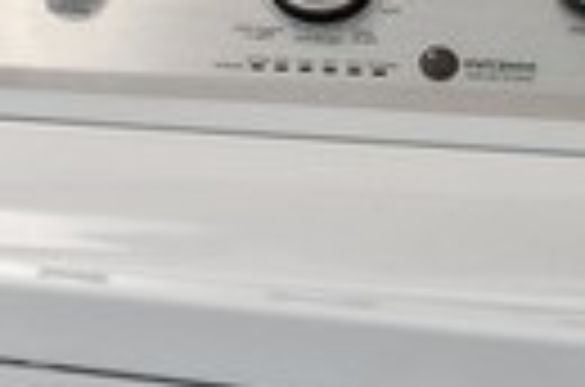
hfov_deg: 15.3
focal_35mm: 114
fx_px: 1856
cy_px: -202
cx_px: -495
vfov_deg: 11.4
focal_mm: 16.5
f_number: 9.5
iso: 200
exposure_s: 1/6
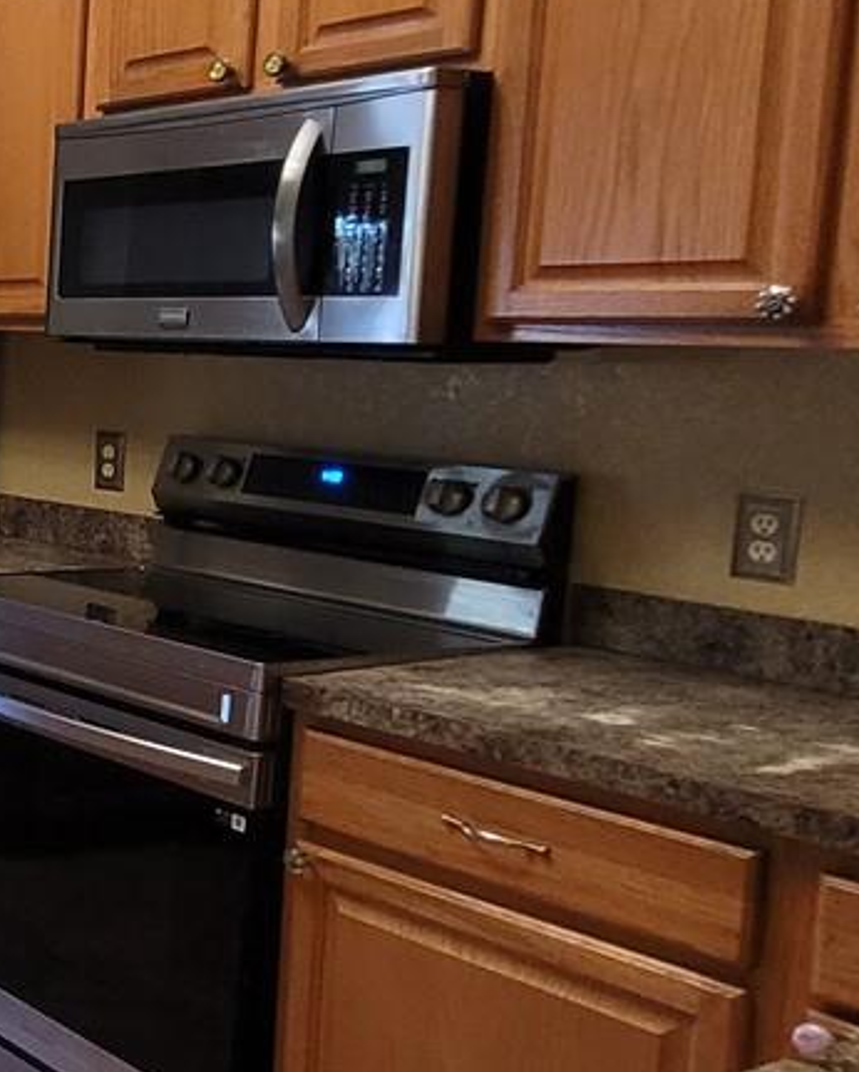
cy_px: 504
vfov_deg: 39.5
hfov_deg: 23.9
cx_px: -492
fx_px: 1493
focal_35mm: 47
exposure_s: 1/30
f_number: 2.2
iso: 320
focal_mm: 1.74
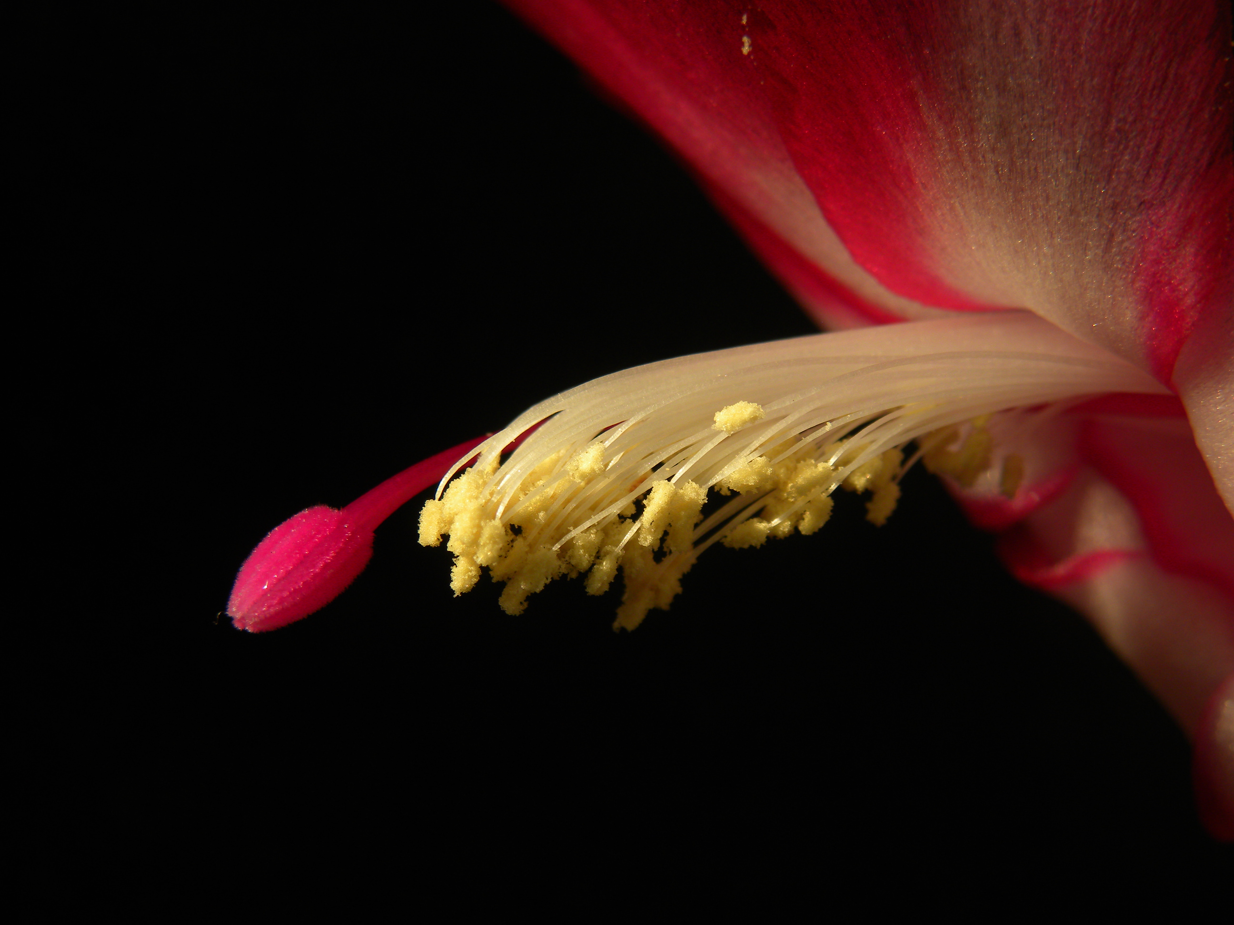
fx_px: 2674
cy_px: 462
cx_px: 617
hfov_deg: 26.0
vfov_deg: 19.6
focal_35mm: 75
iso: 64
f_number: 4
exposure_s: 1/193
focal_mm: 13.4
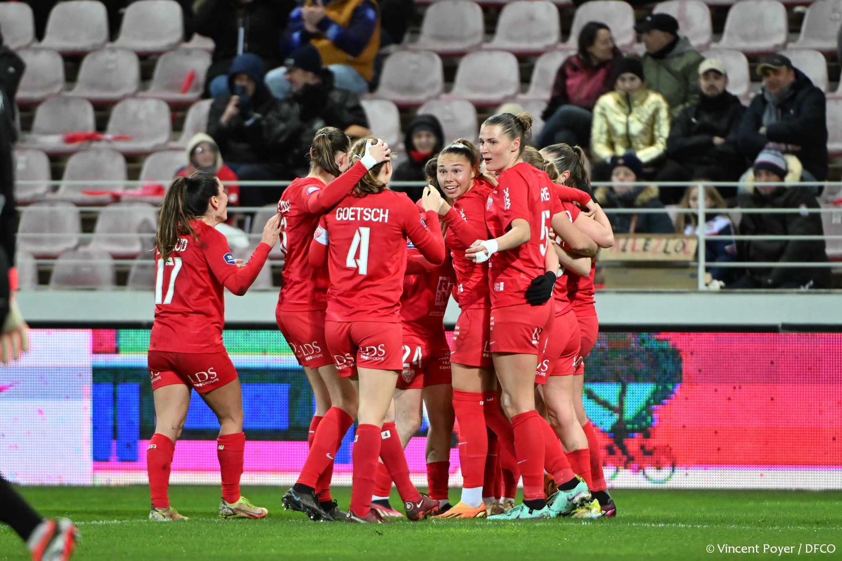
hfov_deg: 3.6
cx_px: 421
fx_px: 13327
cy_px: 280
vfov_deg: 2.4
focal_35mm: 570
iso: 4000
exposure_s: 1/800
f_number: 4
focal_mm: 380
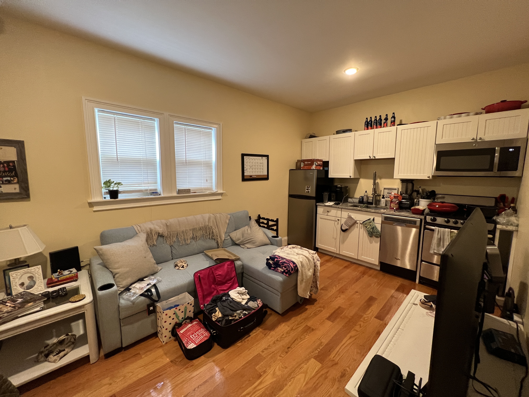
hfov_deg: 106.2
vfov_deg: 89.9
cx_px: 264
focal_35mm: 13
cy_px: 198
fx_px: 199
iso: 250
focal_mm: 1.57
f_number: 1.8
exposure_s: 1/60
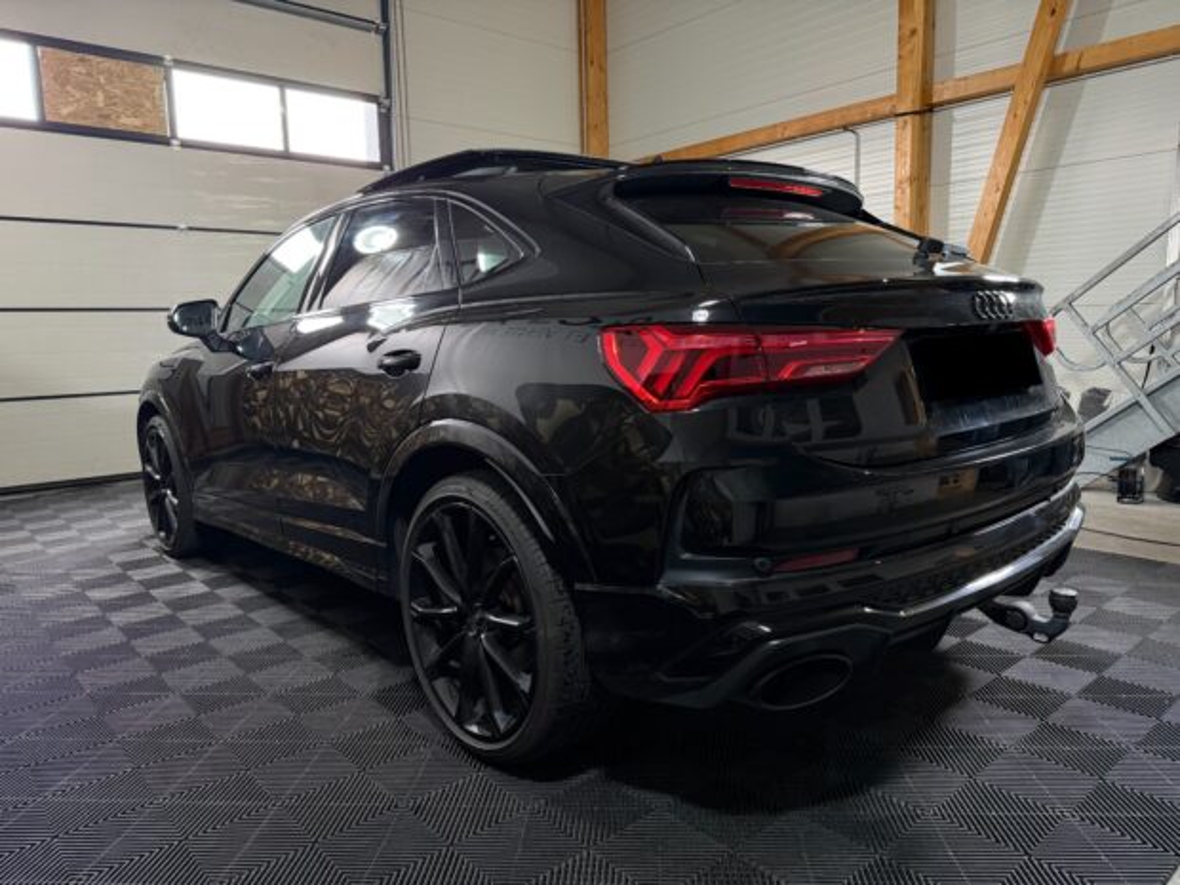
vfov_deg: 56.8
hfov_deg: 71.6
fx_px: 818
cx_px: 590
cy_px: 442
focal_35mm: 24
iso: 400
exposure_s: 1/50
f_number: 1.78
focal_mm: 6.76
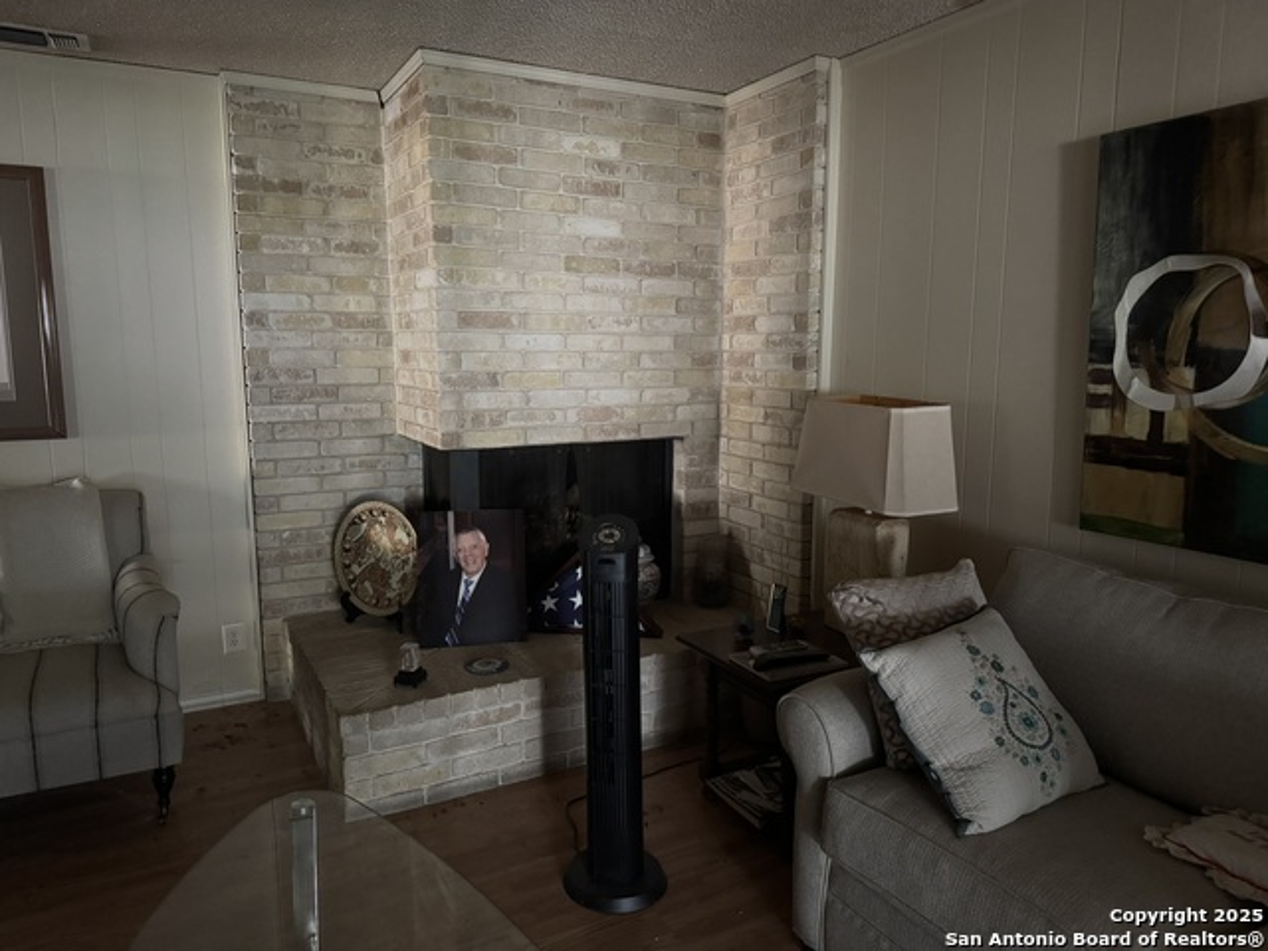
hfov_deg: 71.6
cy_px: 476
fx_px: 879
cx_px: 634
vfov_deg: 56.8
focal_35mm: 24
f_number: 1.78
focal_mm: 6.76
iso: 1250
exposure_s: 1/30
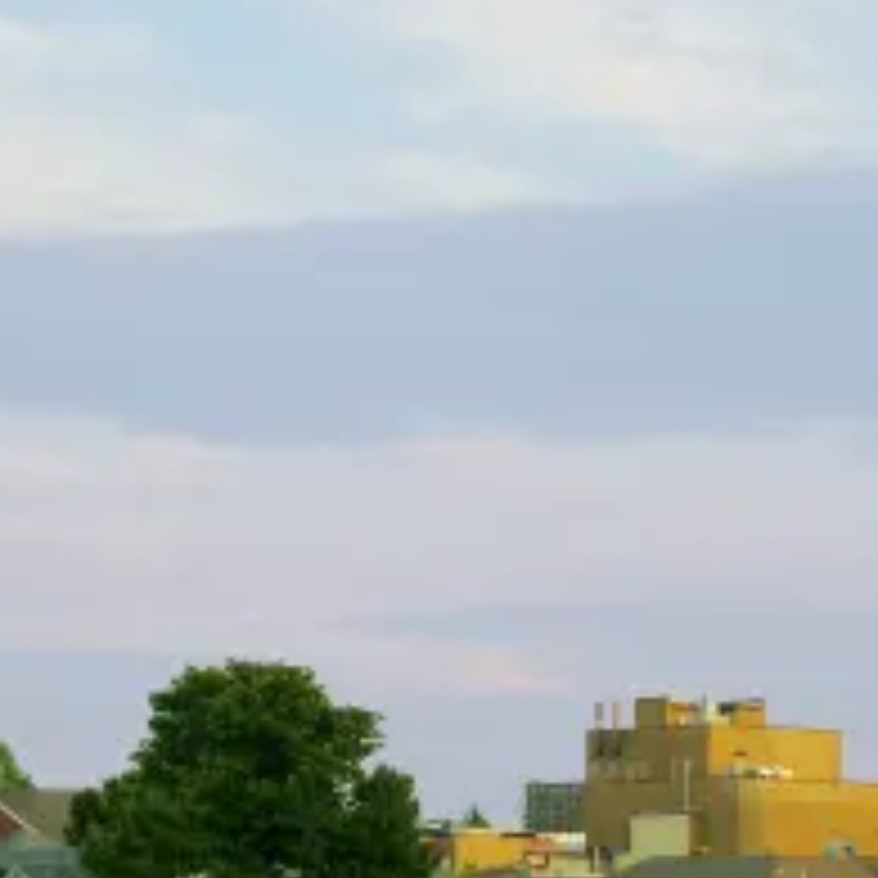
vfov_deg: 11.0
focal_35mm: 157
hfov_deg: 11.1
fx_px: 4505
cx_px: 693
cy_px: 844
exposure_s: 1/200
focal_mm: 40
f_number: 5.6
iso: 200
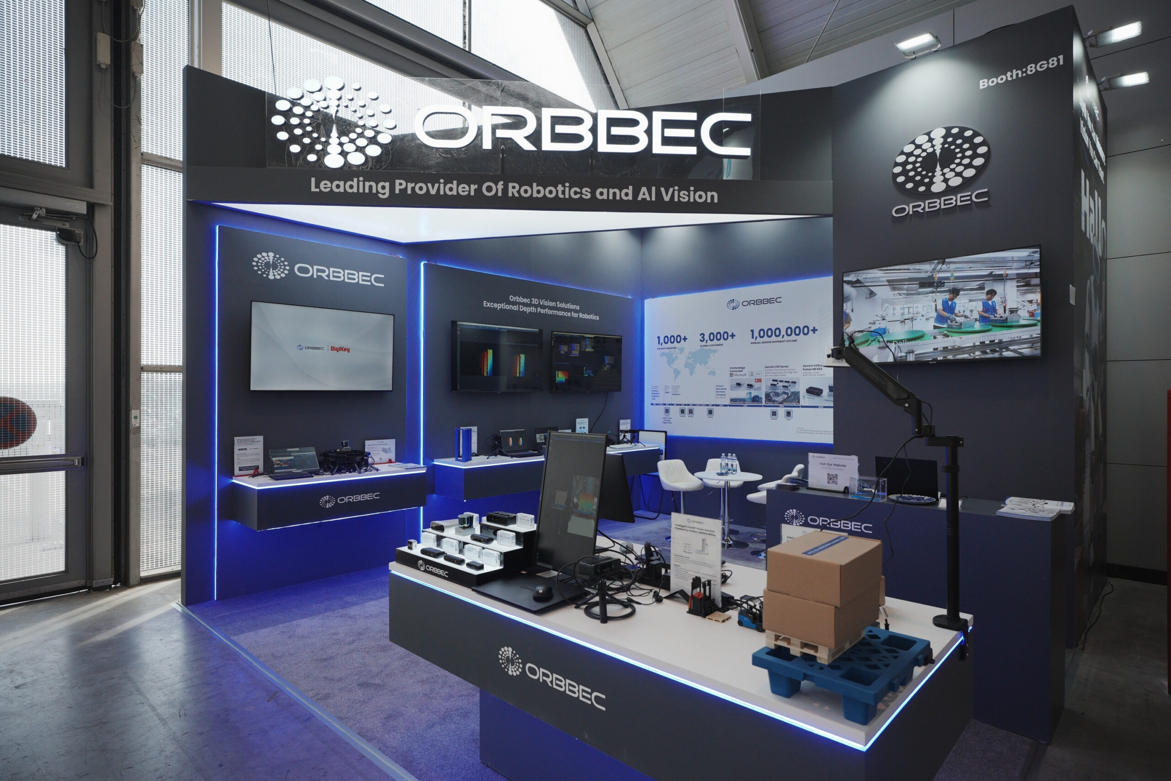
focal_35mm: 19
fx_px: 625
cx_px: 586
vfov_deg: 64.0
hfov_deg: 86.3
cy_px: 390
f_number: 4.5
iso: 400
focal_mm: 19.2
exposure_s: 1/320
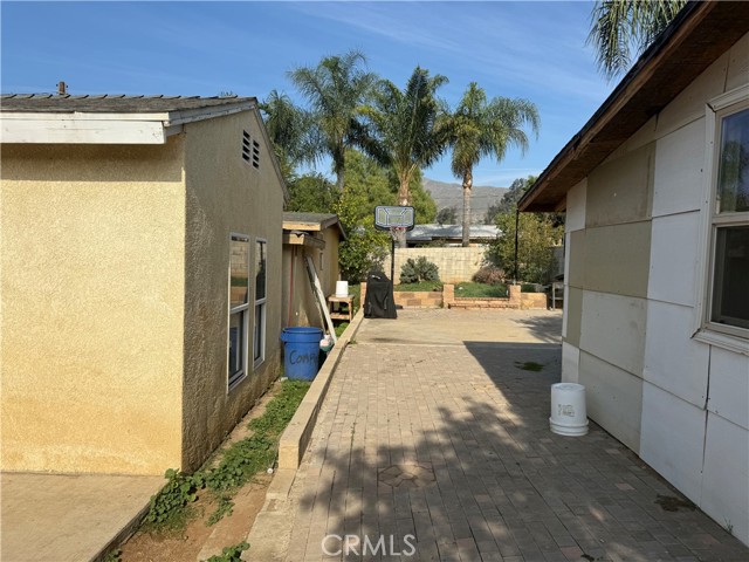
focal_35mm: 24
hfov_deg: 71.6
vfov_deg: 56.8
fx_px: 519
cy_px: 281
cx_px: 374
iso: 80
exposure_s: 1/5319
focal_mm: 6.76
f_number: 1.78
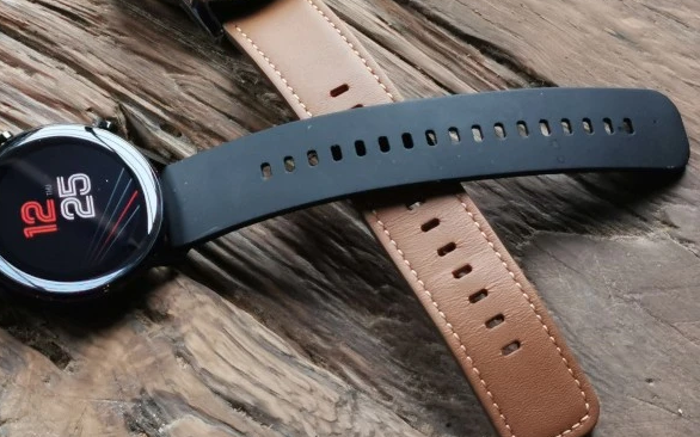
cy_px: 93
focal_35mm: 110
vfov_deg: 11.9
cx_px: 241
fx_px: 2098
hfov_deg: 18.9
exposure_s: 1/60
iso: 250
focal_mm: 5.56
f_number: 1.6
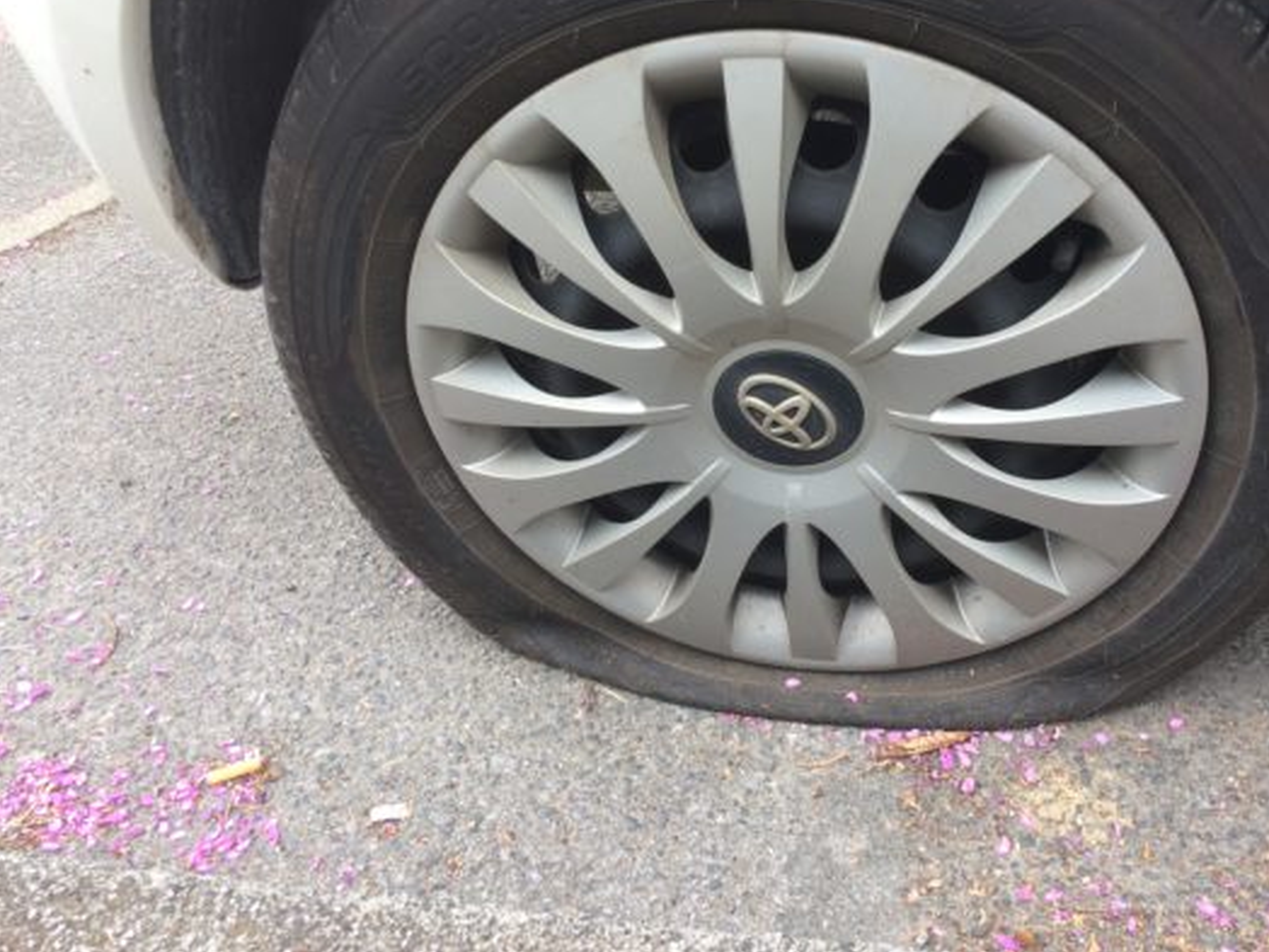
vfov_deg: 39.4
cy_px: 363
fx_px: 1320
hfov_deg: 51.1
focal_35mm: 36
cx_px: 746
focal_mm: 4.15
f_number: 2.2
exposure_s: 1/133
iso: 32
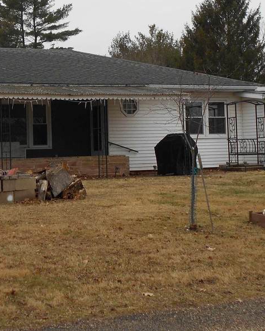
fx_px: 765
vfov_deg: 24.3
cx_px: 105
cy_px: 96
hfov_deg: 19.6
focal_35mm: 78
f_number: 3.9
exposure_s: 1/100
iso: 80
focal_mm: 6.7
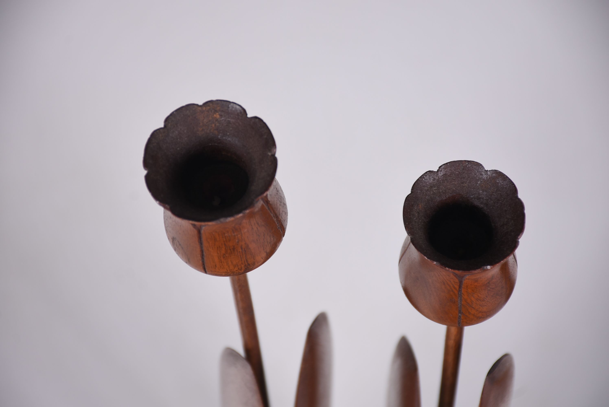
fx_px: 3555
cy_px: 204
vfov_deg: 6.6
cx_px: 304
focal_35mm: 210
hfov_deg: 9.8
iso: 100
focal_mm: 140
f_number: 7.1
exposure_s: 1/60
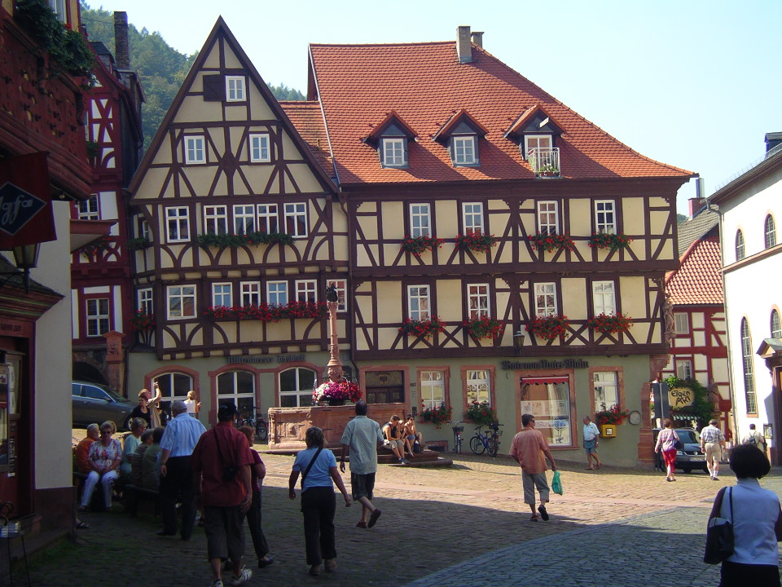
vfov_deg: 21.0
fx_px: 1581
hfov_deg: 27.8
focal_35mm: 70
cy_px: 294
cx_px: 391
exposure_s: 1/320
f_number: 3.5
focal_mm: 10.8
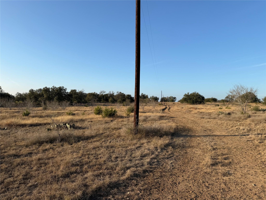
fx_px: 184
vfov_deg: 56.8
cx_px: 133
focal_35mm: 24
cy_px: 100
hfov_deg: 71.6
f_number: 1.78
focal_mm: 6.76
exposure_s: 1/3584
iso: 80
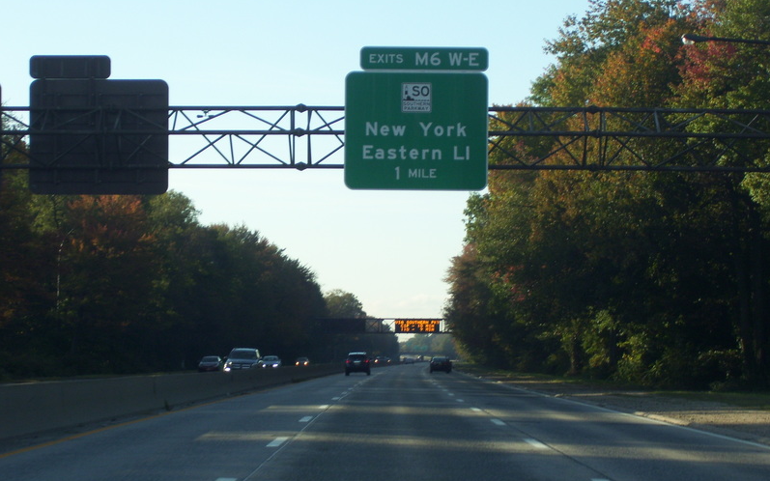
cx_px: 385
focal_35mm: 115
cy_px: 288
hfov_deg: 18.1
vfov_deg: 11.4
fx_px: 2413
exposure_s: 1/250
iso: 100
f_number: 4.6
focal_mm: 18
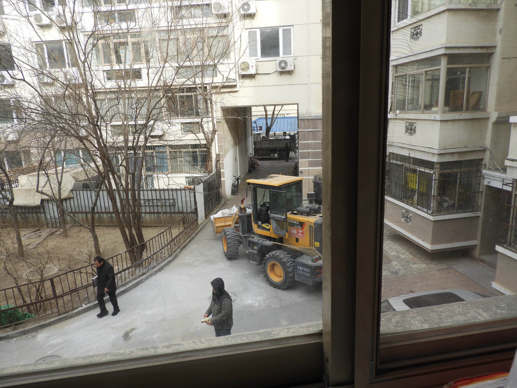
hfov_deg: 71.6
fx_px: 358
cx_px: 258
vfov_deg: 56.8
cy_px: 194
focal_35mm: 24
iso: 100
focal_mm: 4.3
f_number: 3.3
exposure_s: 1/250
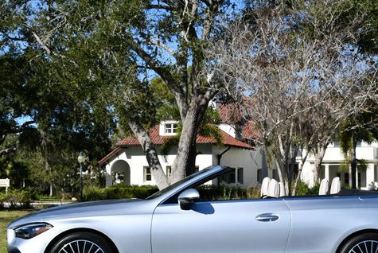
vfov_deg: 19.5
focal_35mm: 70
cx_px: 228
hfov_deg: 28.7
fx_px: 736
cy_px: 156
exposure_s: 1/320
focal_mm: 26
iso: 100
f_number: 9
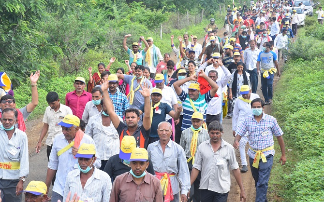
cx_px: 162
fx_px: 865
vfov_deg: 13.4
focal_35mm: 98
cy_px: 96
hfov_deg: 21.2
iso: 1000
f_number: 13
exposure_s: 1/160
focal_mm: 95
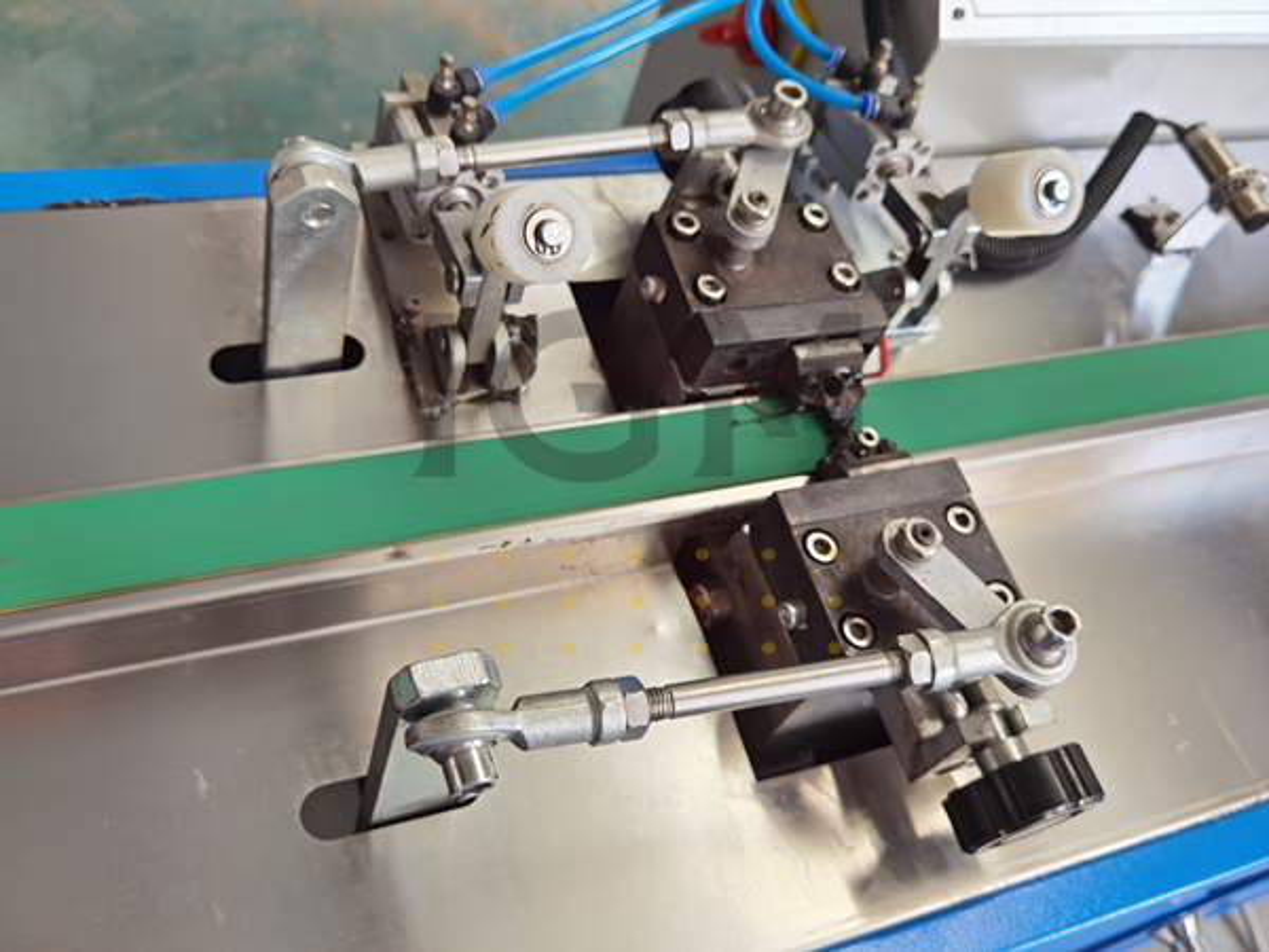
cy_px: 476
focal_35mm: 33
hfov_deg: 55.4
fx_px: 1210
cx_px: 634
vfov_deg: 42.9
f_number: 1.9
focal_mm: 6.71
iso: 64
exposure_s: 1/50
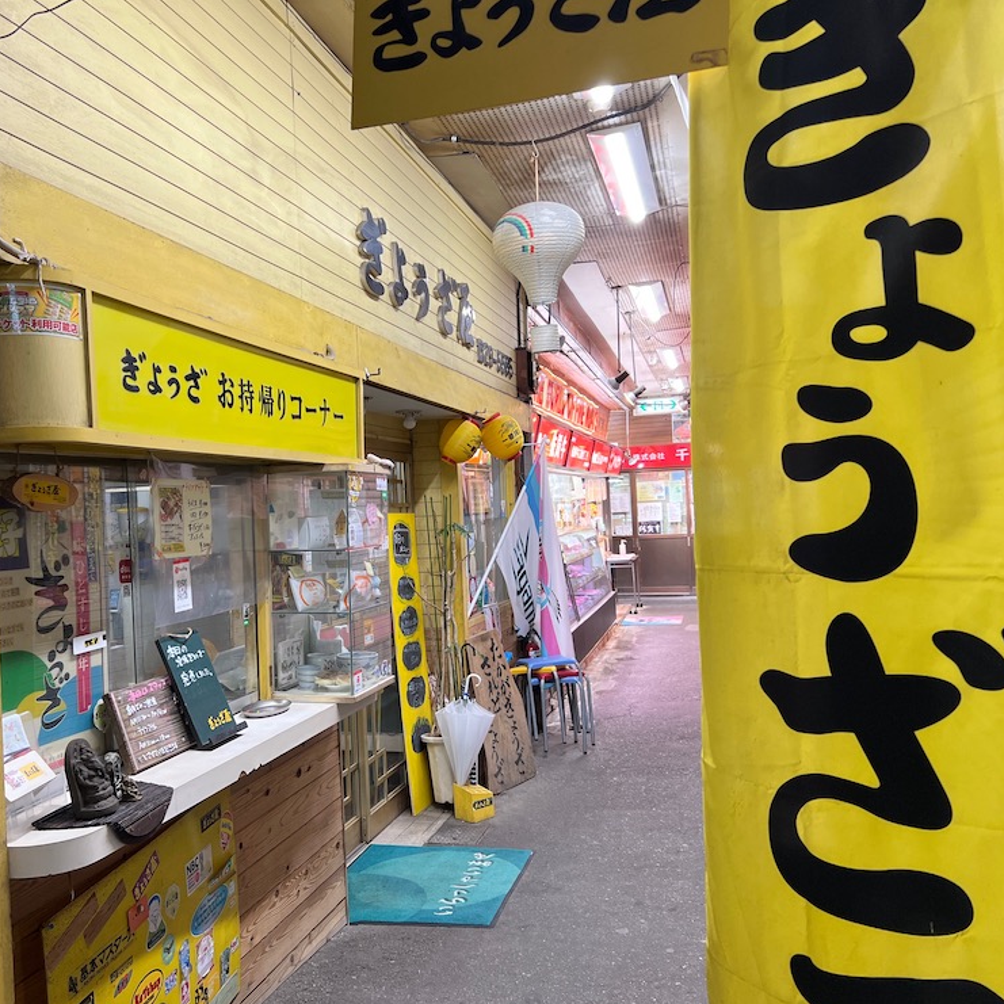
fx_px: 1017
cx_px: 415
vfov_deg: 52.5
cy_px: 507
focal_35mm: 31
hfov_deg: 52.3
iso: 64
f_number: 1.5
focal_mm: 5.7
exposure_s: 1/60
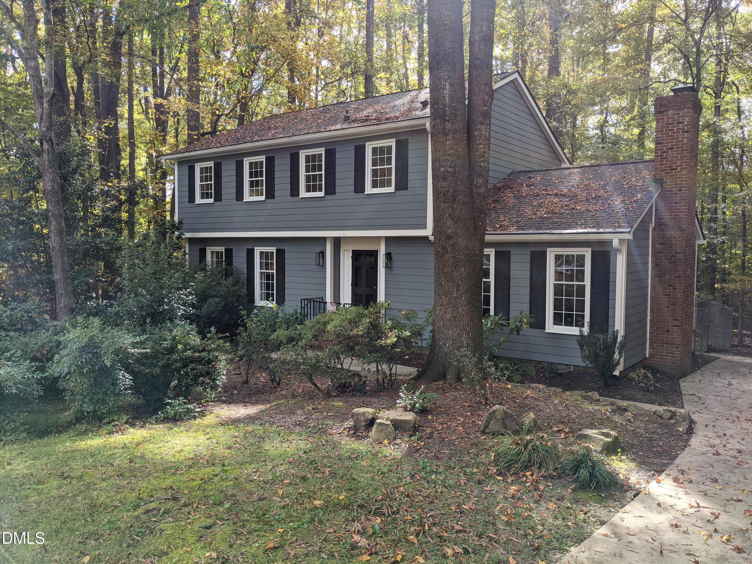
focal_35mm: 27
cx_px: 376
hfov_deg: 65.3
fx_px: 587
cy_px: 282
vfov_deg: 51.4
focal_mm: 4.38
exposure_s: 1/305
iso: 48
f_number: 1.73
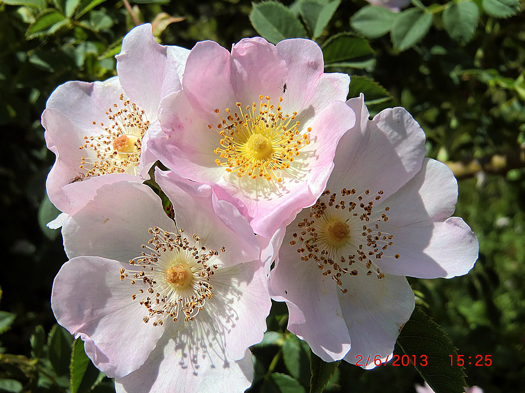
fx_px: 622
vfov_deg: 35.1
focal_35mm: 41
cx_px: 257
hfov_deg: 45.8
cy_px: 200
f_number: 3.8
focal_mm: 7.1
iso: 64
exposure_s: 1/1000
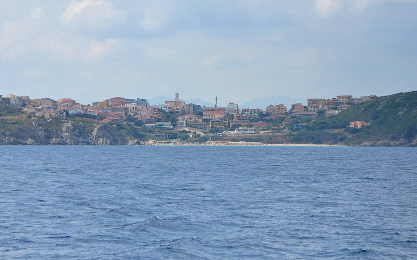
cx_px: 163
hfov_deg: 13.1
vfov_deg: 8.2
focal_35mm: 160
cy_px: 120
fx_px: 1813
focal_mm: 85
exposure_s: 1/1000
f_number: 8
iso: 400
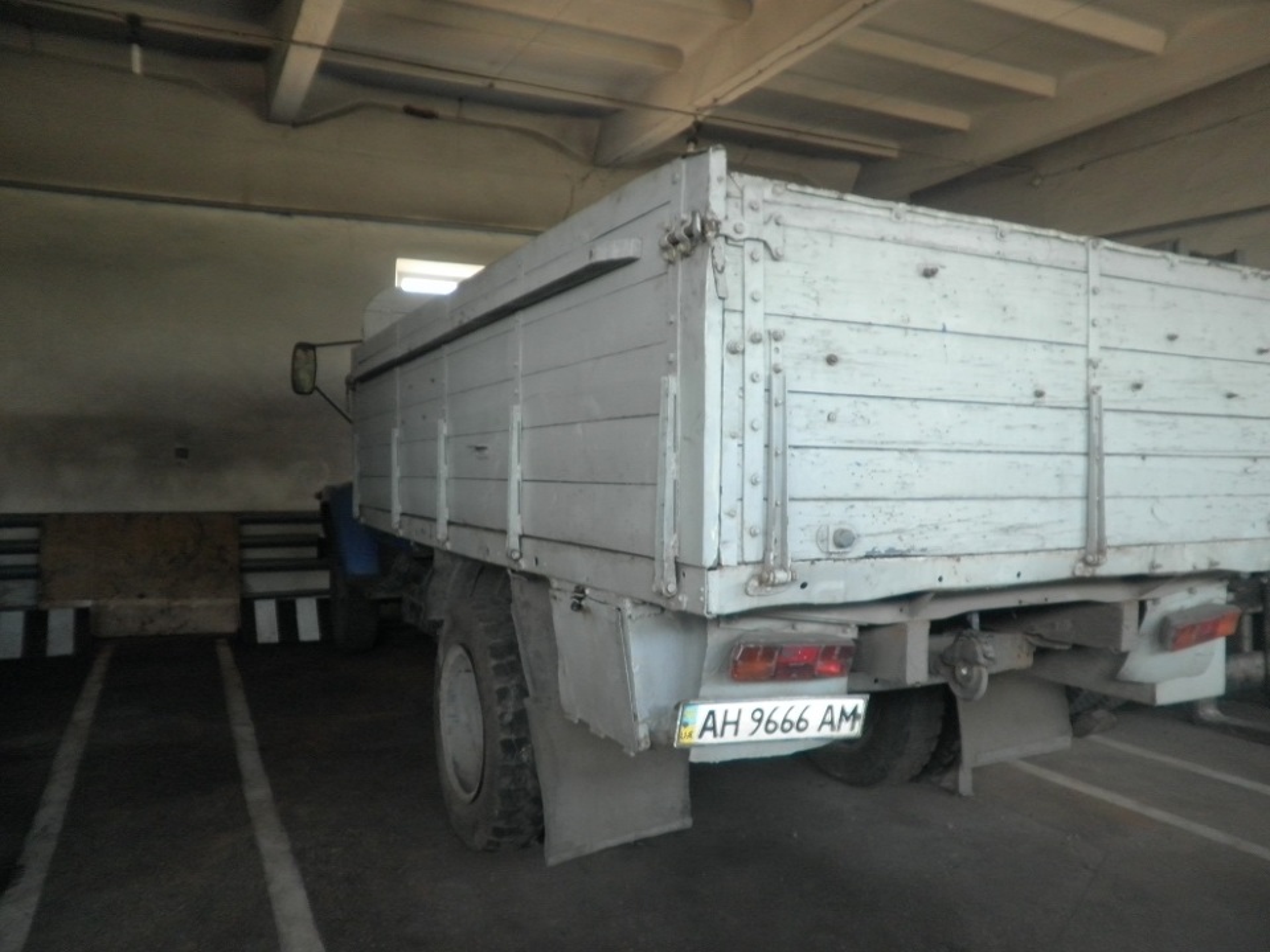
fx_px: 954
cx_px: 635
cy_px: 476
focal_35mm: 26
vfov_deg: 53.1
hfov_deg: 67.3
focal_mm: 4.65
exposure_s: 1/25
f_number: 2.6
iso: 160
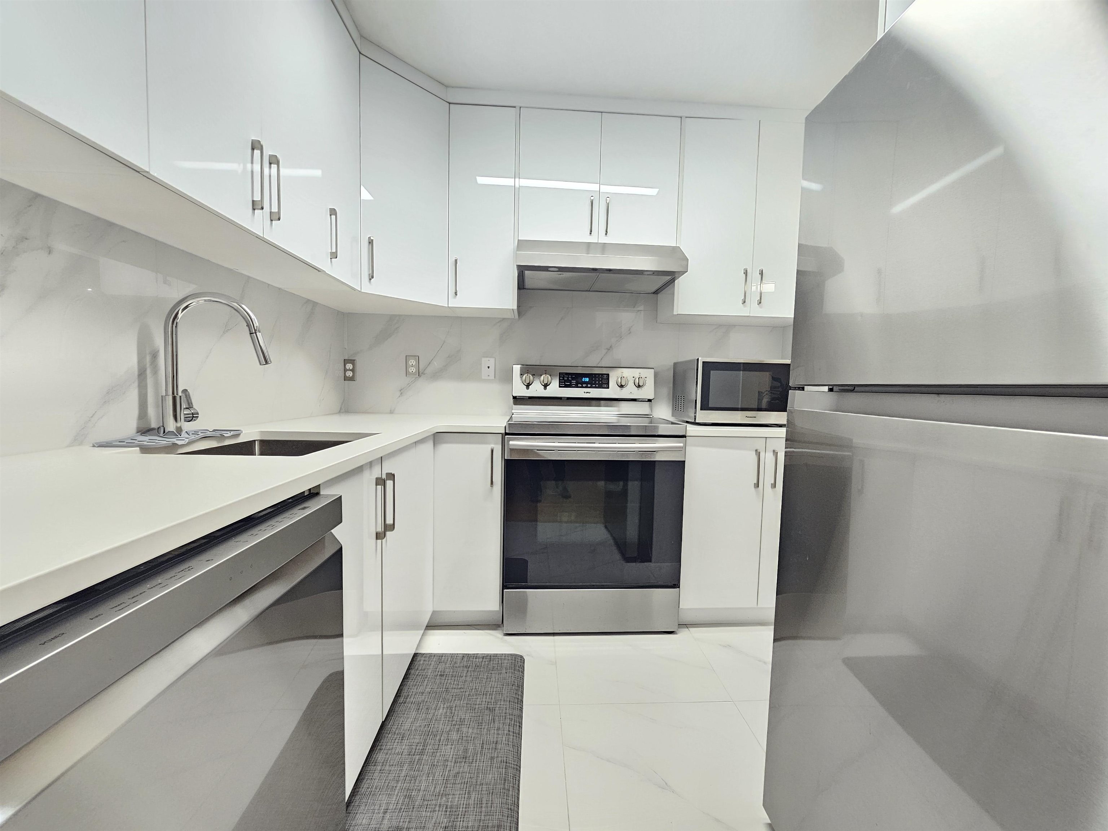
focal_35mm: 13
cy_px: 416
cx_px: 554
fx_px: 416
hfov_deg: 106.2
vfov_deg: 89.9
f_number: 2.2
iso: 320
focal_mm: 2.2
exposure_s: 1/60
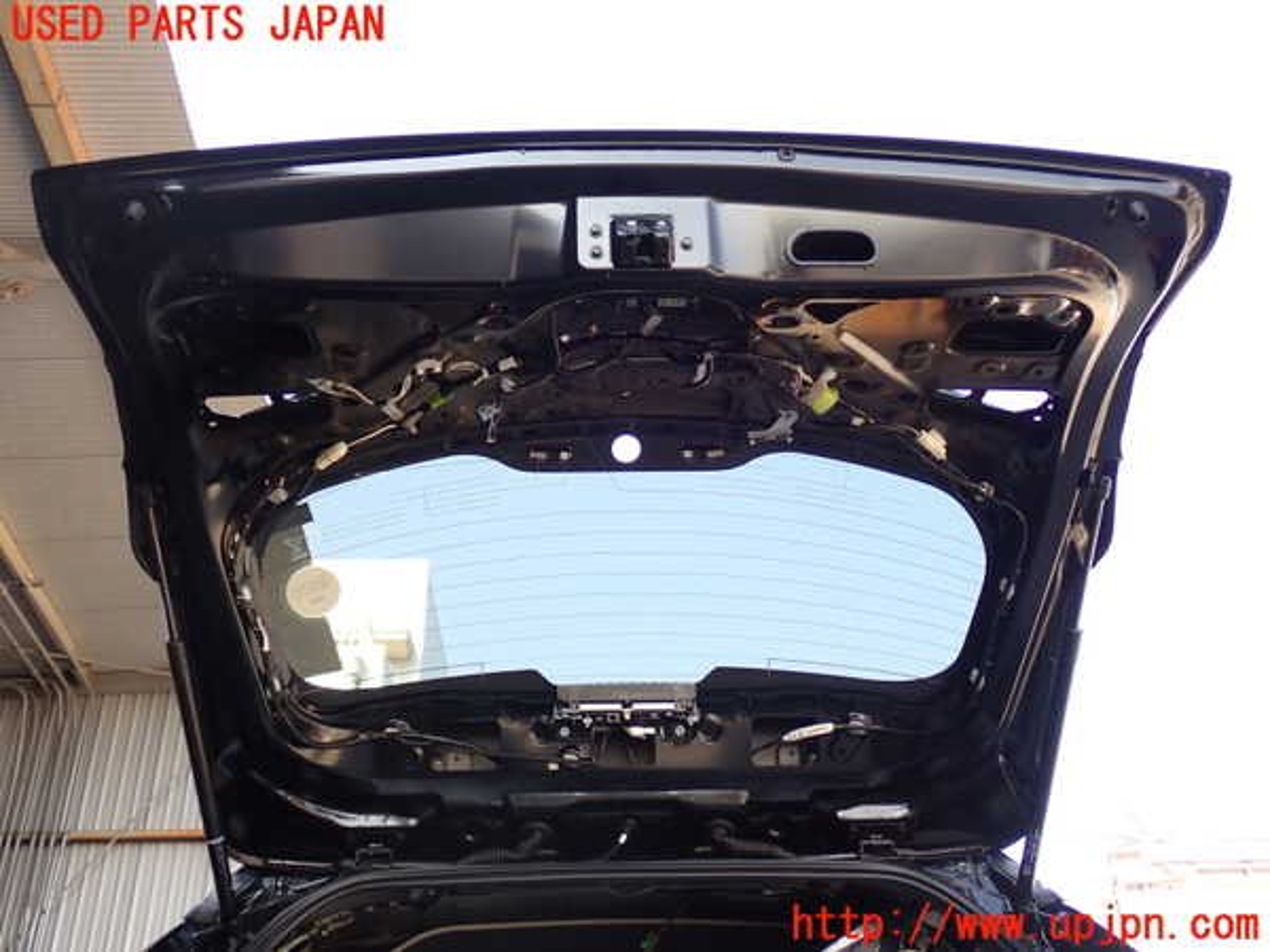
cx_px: 635
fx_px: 1394
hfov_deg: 49.0
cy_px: 476
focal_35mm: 38
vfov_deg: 37.7
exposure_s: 1/125
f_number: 2.7
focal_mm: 6.83
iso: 100
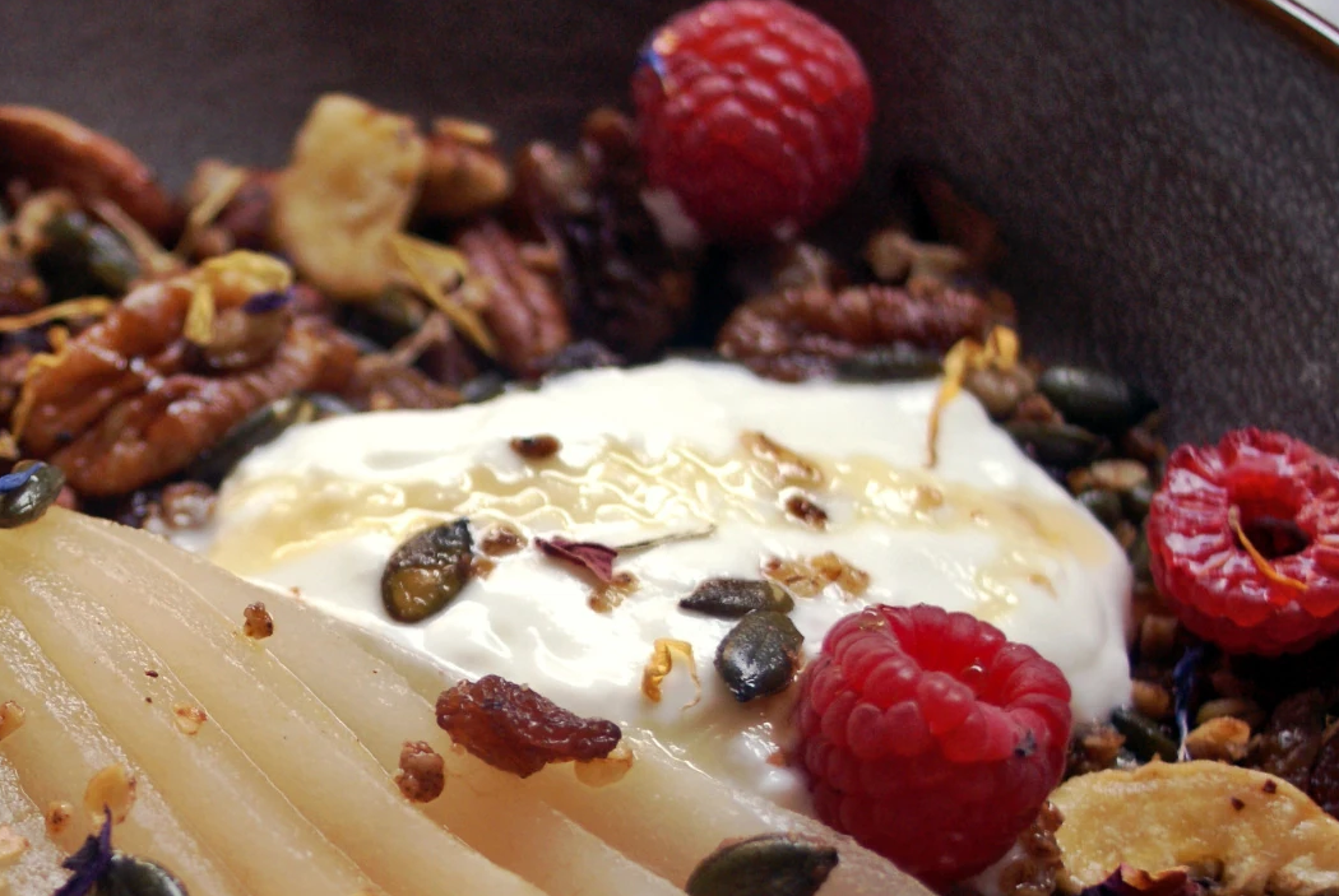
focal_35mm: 80
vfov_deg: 17.0
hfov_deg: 24.8
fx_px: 2979
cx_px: 224
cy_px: 674
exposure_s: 1/160
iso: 400
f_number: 2.8
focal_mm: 28
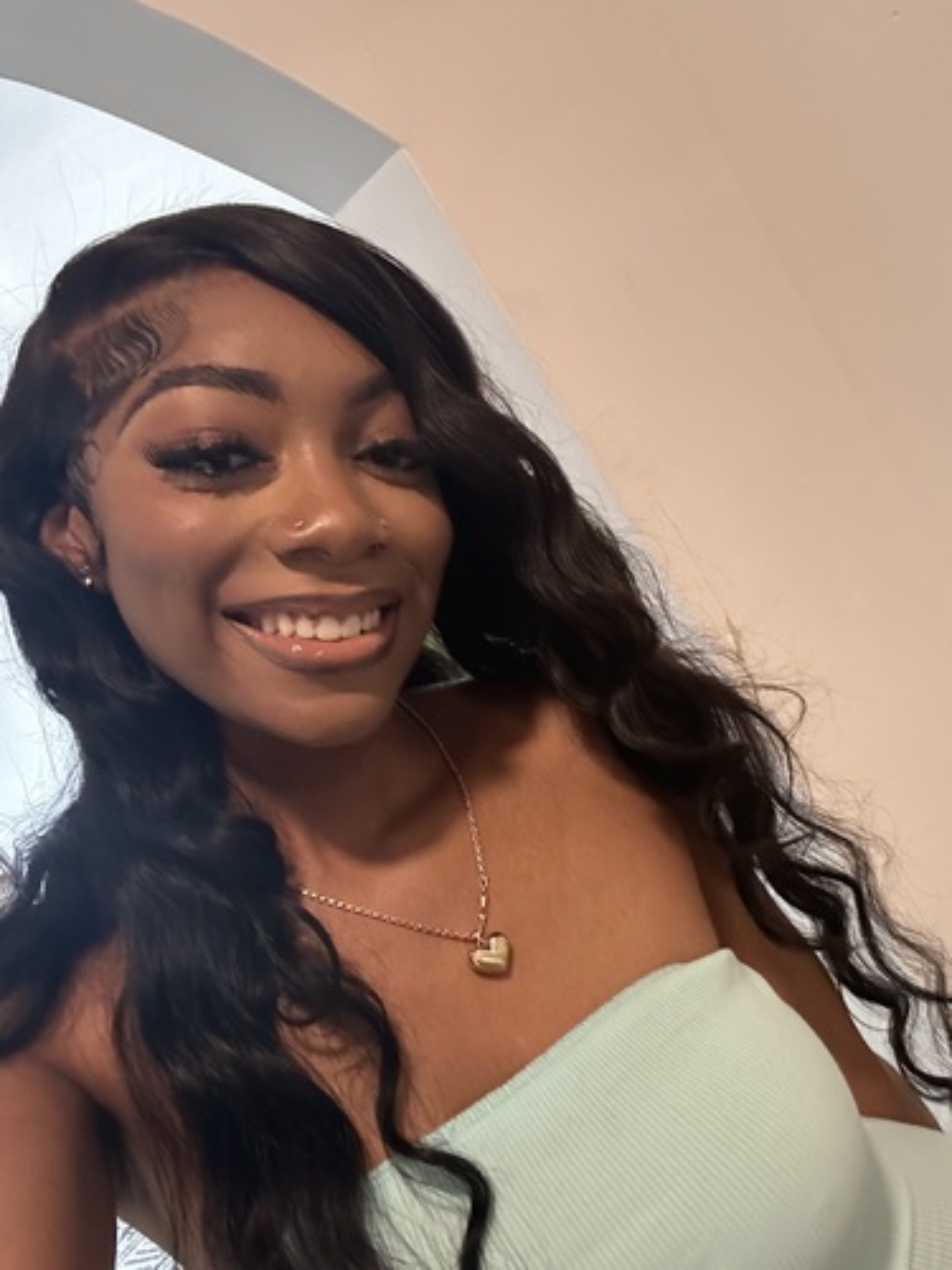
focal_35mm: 30
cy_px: 635
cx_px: 476
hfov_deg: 46.8
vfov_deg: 60.0
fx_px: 1100
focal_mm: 2.69
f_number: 1.9
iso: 400
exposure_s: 1/40
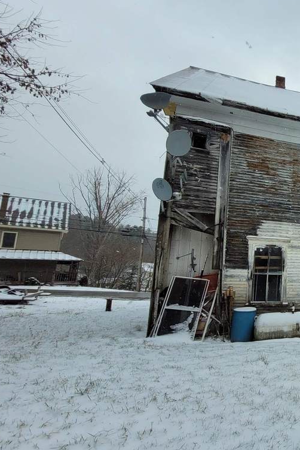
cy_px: 230
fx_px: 287
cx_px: 364
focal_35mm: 23
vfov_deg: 76.1
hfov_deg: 39.2
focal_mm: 1.74
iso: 40
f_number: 2.2
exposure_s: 1/1325
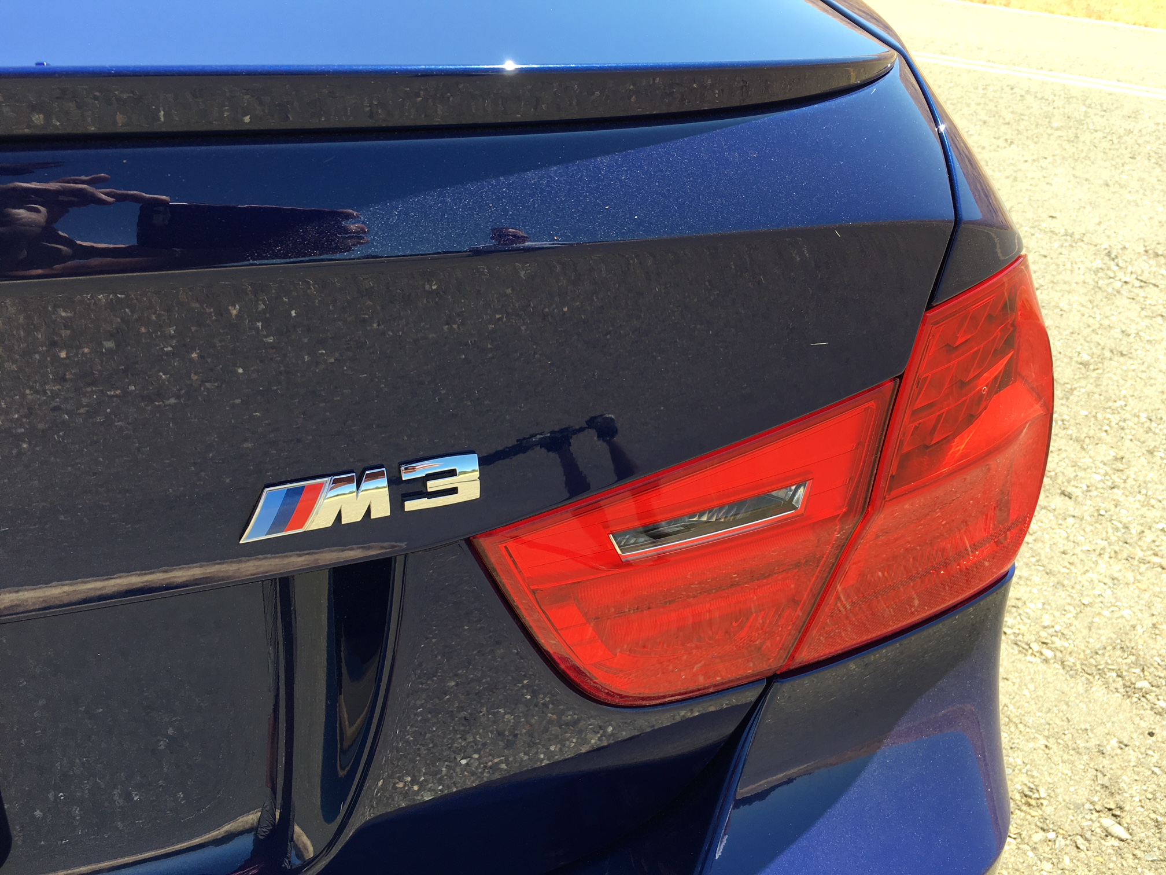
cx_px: 583
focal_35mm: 29
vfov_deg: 48.2
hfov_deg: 61.7
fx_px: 977
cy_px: 438
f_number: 2.2
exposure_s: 1/381
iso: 25
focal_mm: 4.15
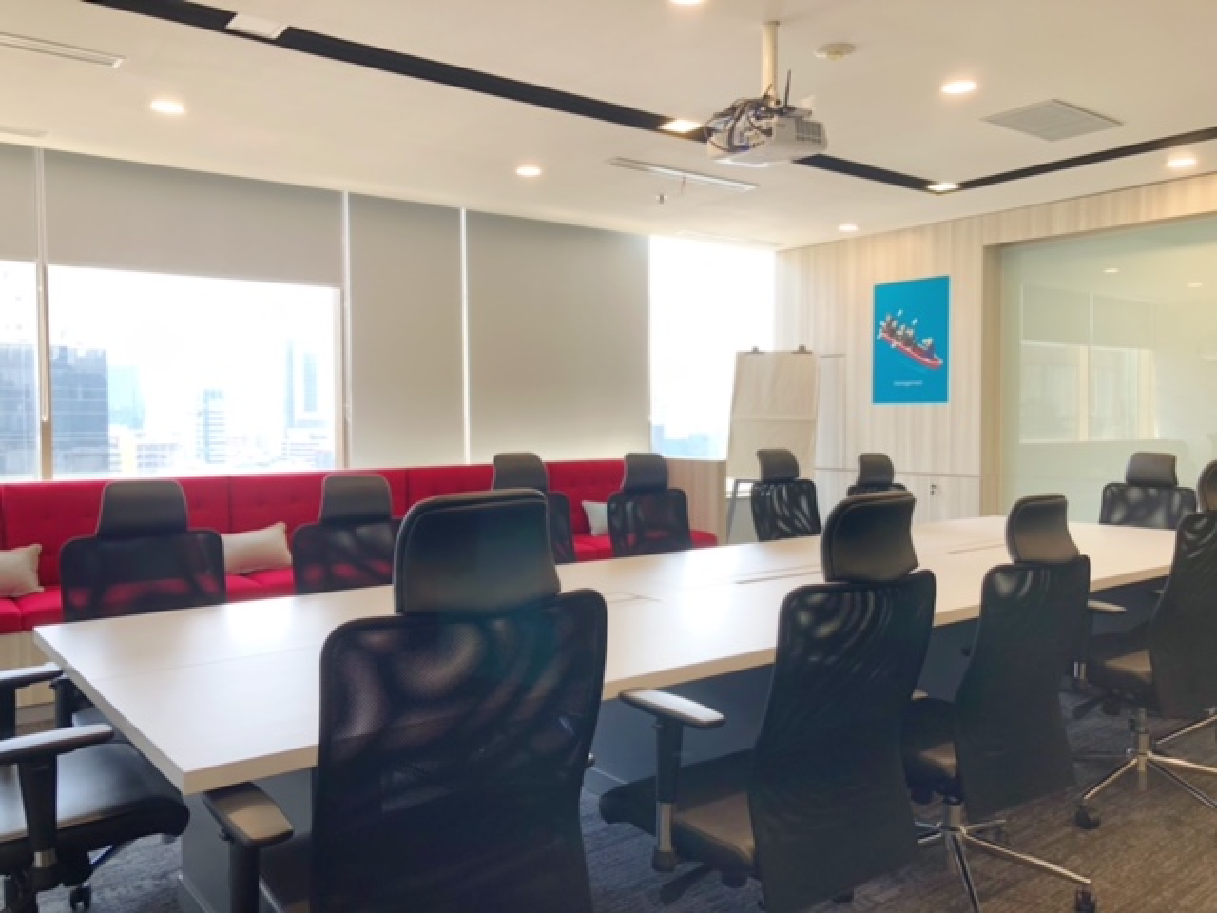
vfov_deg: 49.7
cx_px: 608
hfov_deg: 63.4
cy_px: 456
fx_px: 984
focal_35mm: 28
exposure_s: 1/100
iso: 100
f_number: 1.8
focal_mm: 3.99
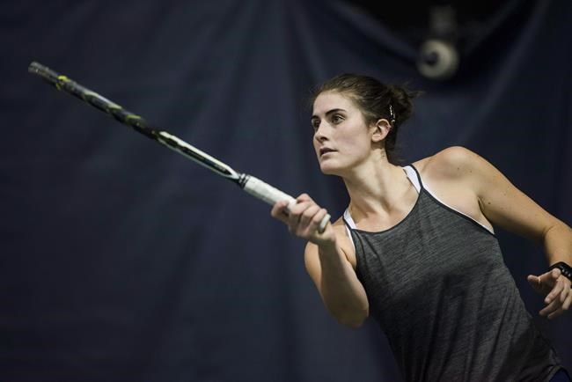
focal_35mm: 200
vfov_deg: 6.9
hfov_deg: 10.3
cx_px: 286
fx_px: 3179
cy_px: 191
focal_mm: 200
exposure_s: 1/1000
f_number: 2.8
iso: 3200
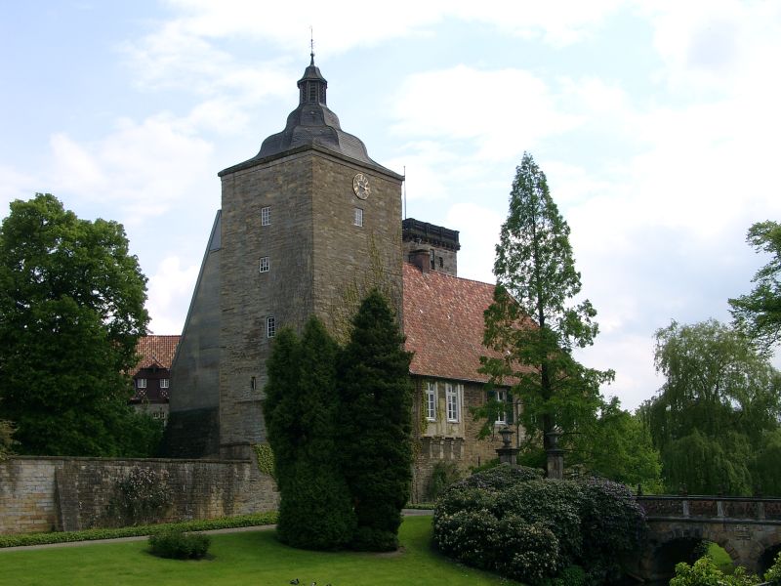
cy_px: 293
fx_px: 1060
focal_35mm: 47
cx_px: 390
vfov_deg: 30.9
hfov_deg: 40.4
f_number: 4
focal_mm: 9.82
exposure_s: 1/627
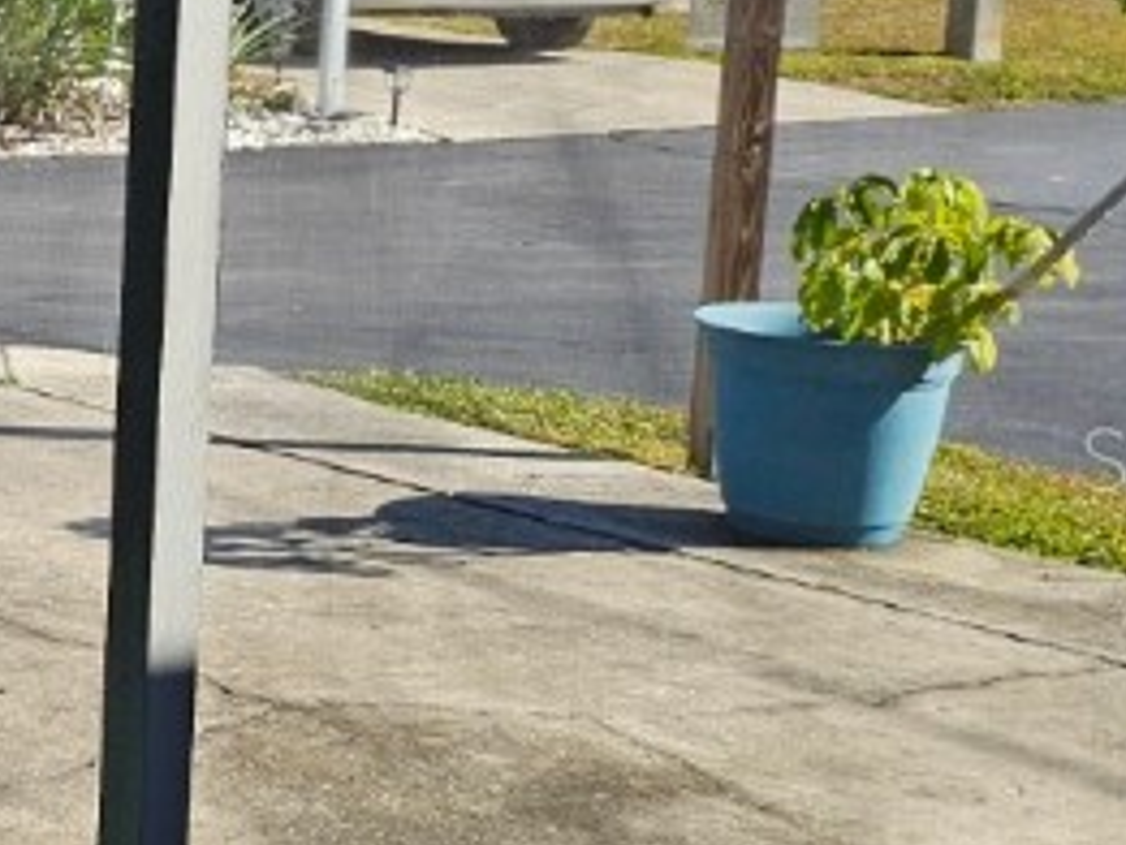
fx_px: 3059
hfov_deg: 17.9
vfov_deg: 15.7
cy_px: 457
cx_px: -720
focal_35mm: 94
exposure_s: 1/892
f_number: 1.8
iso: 50
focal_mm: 5
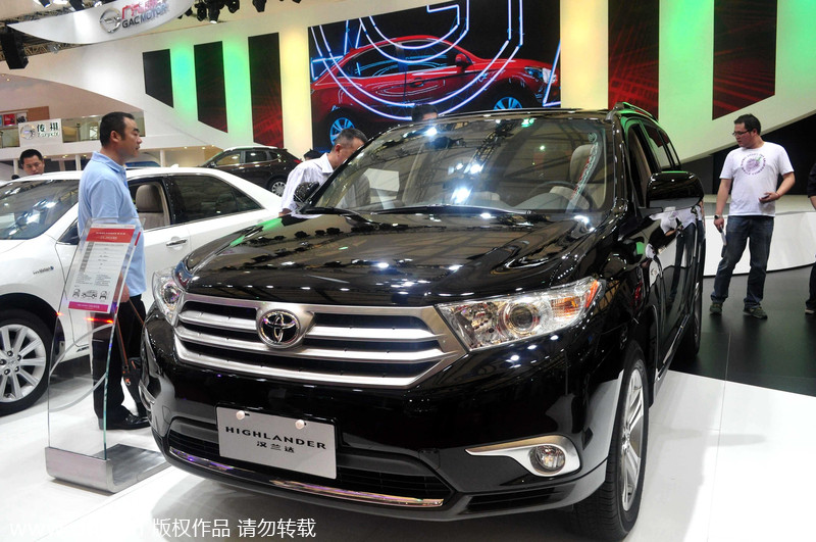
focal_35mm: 33
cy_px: 271
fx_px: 747
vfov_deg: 39.9
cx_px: 408
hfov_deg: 57.3
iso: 800
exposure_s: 1/125
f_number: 9
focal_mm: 22
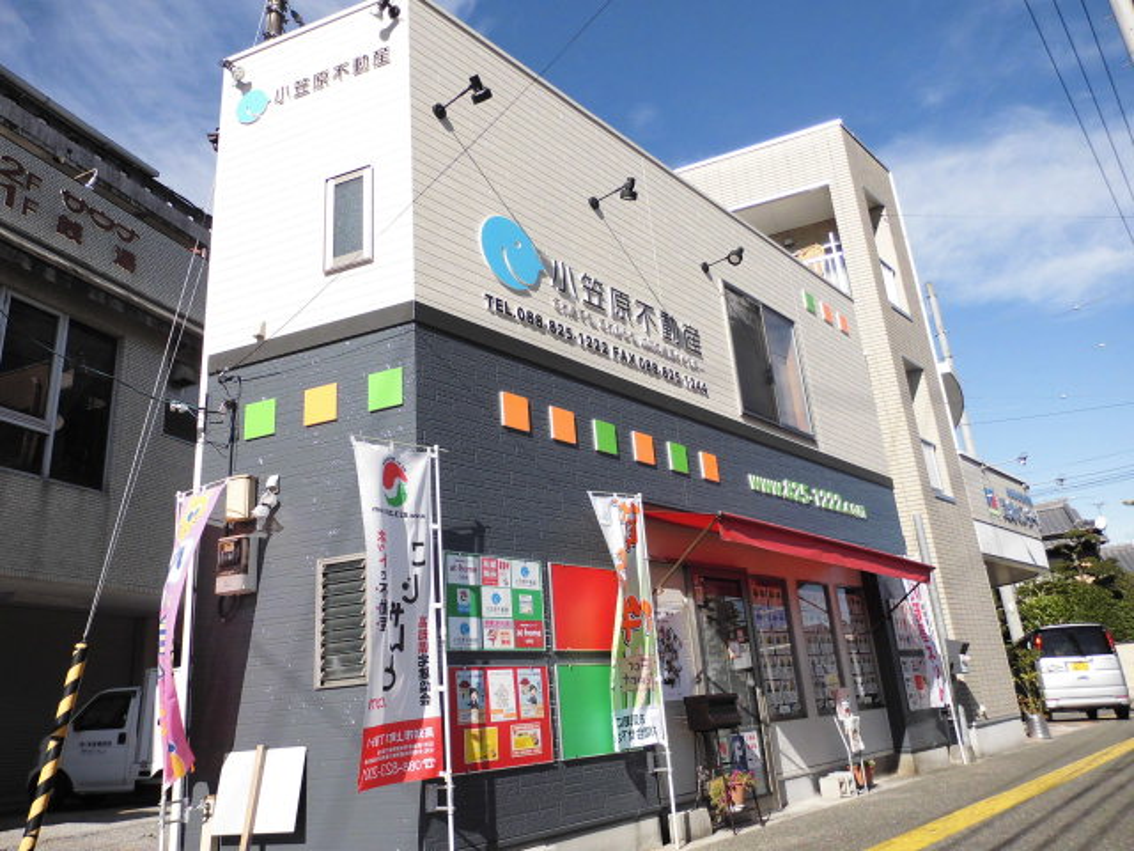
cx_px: 567
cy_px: 426
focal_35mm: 25
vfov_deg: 54.9
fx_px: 819
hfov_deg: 69.4
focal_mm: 4.5
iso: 64
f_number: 8.72
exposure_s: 1/125
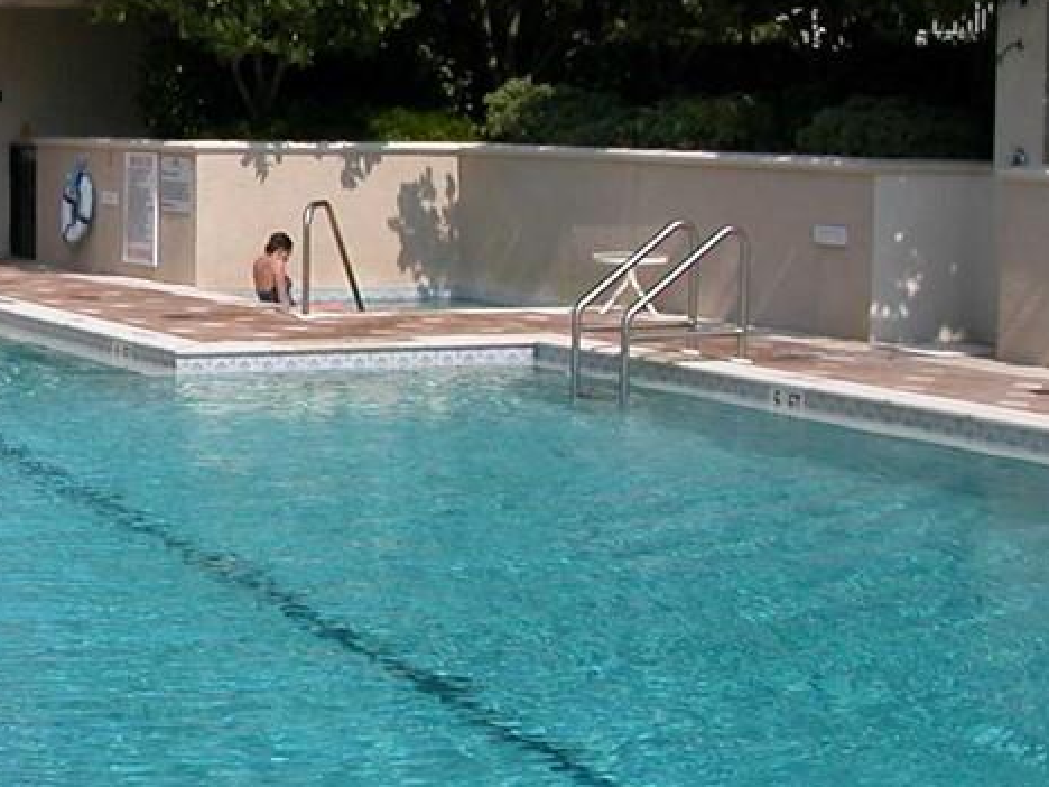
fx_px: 2455
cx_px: -87
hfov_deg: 22.8
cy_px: 404
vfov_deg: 18.2
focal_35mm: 81
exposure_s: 1/1205
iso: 100
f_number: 4.5
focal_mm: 5.6
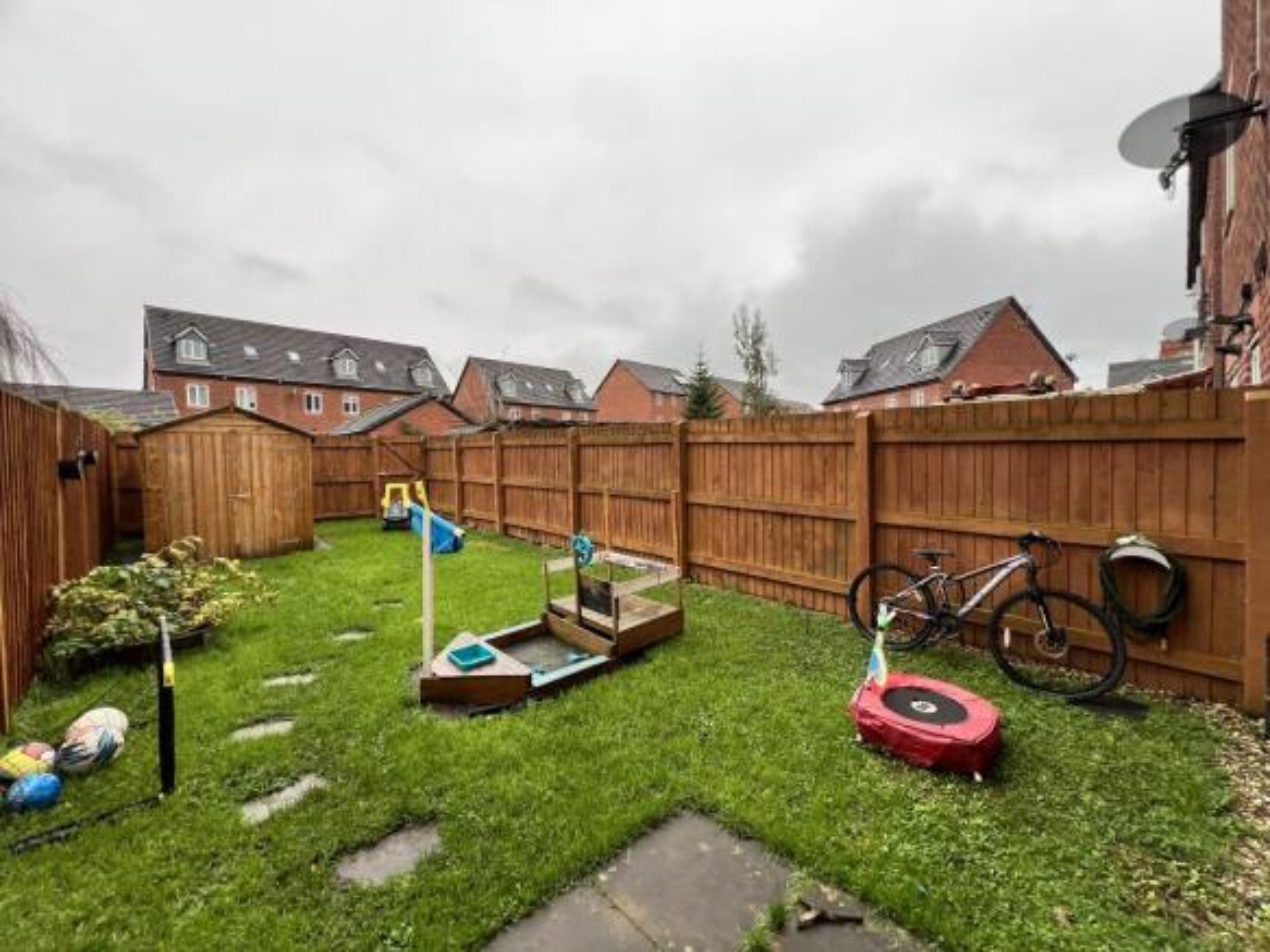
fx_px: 477
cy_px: 476
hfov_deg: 106.2
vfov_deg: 89.9
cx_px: 635
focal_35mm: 13
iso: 50
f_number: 1.8
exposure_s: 1/99
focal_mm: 1.57
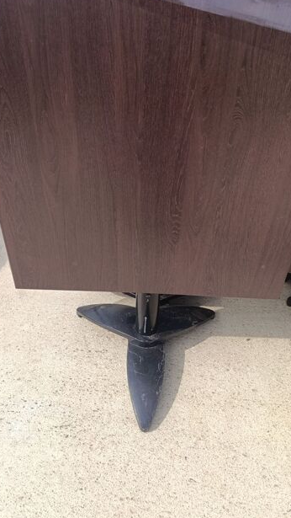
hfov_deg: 44.4
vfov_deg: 71.9
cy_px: 257
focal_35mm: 26
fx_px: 357
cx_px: 149
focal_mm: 6.14
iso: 50
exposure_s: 1/495
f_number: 1.6
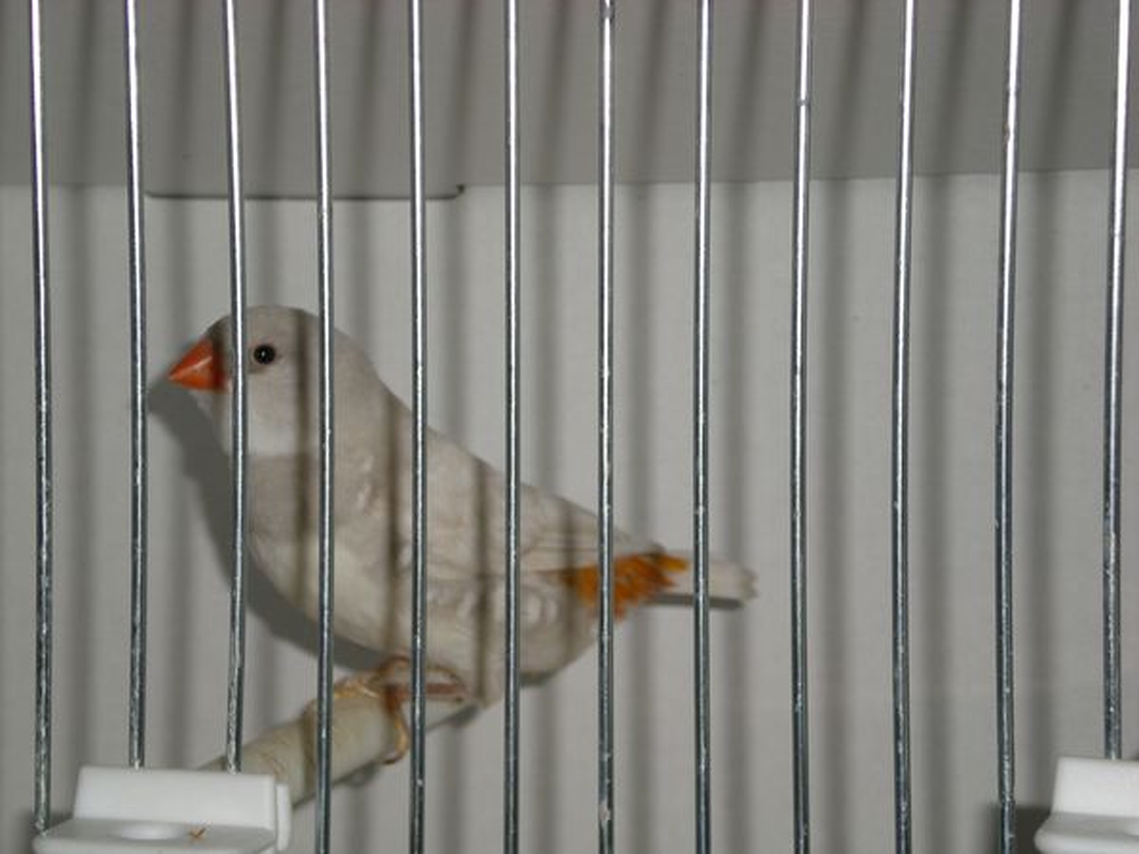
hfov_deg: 17.3
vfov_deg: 13.0
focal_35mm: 114
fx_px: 3751
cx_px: 570
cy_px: 427
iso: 50
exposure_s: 1/120
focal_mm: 18.9
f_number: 5.9
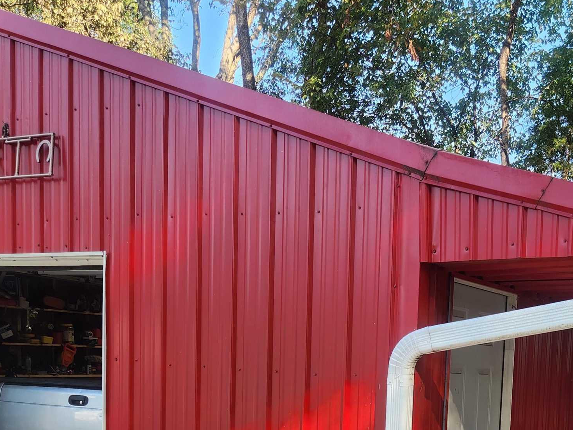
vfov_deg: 28.1
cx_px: 481
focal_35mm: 48
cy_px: 446
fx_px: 795
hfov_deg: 37.8
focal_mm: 5.4
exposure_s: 1/180
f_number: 1.8
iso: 25
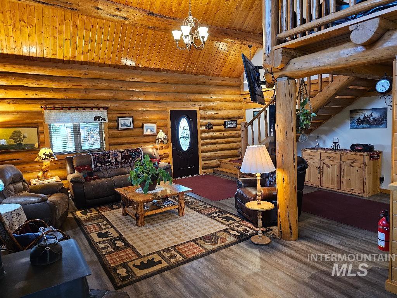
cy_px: 149
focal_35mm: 23
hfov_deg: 73.9
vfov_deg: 58.9
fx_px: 264
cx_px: 198
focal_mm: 6.3
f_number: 1.7
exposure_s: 1/60
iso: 640
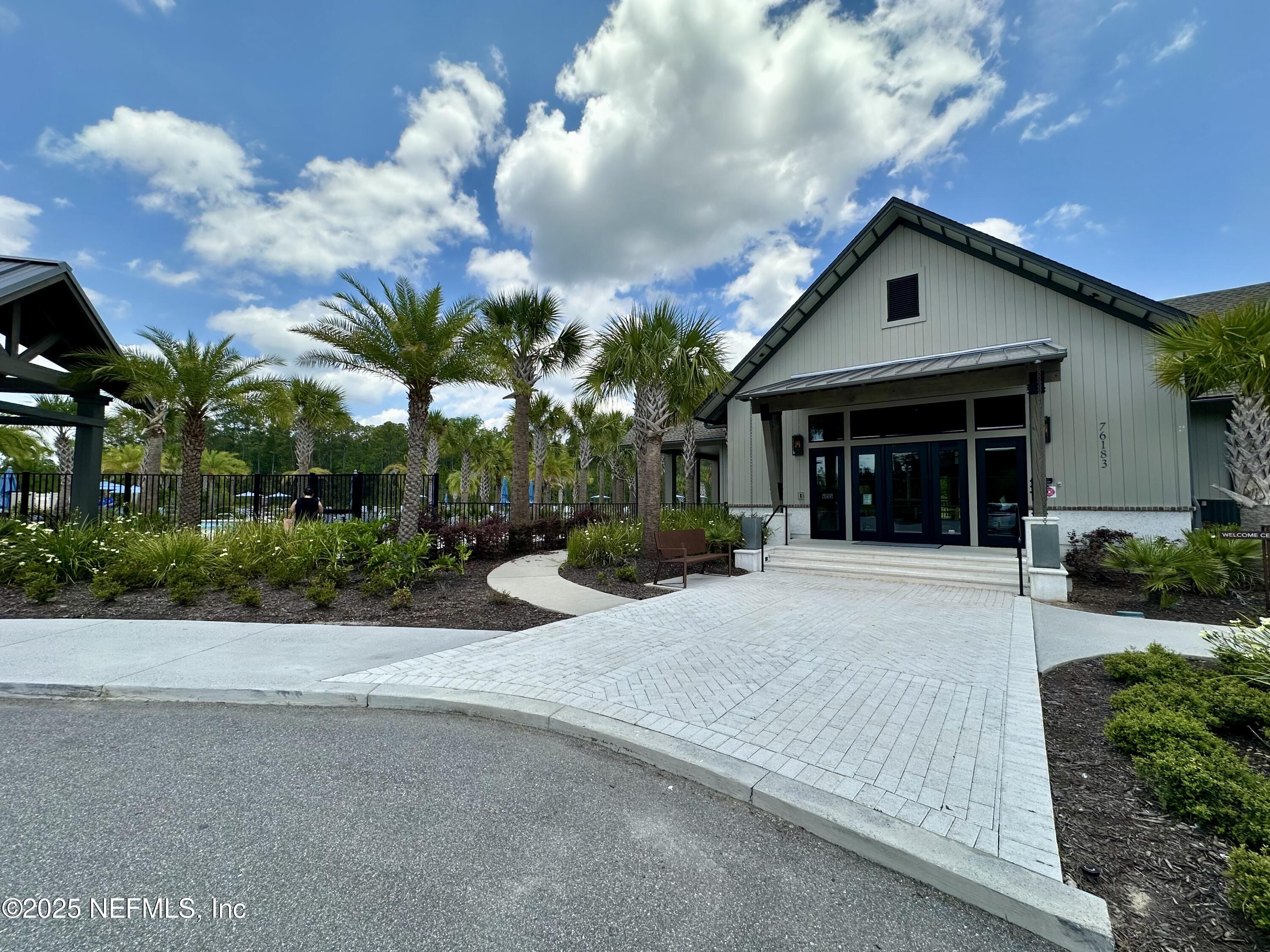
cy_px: 476
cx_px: 635
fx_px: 514
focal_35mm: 14
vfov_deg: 85.7
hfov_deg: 102.1
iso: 50
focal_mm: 2.22
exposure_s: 1/1667
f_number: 2.2
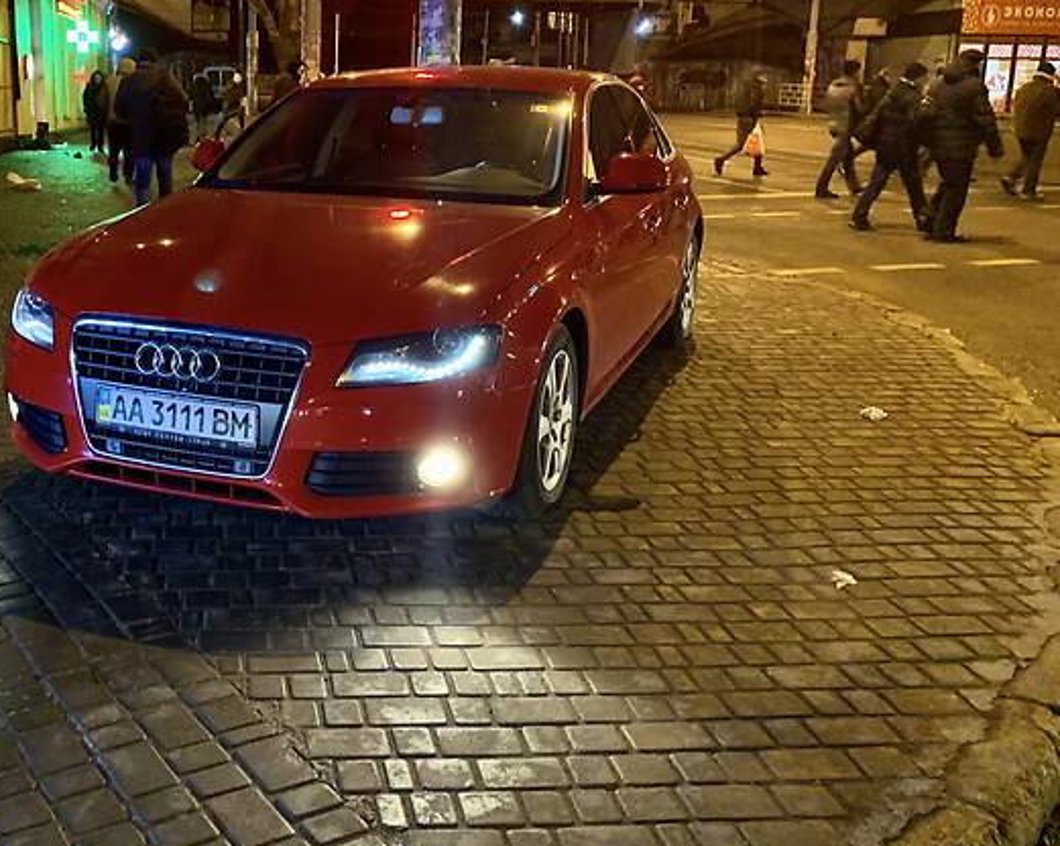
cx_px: 311
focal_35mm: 39
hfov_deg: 45.8
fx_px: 1223
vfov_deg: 38.1
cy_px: 380
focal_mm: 4.2
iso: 500
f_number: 1.8
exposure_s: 1/25
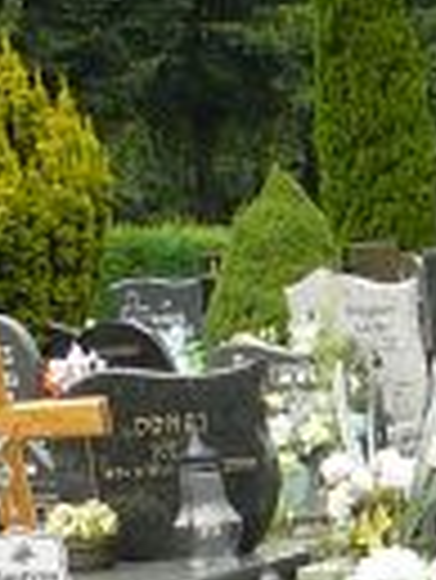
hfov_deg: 8.2
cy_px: 1326
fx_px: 2917
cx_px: 854
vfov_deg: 10.1
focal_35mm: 174
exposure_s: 1/320
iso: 80
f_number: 2.8
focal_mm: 5.2
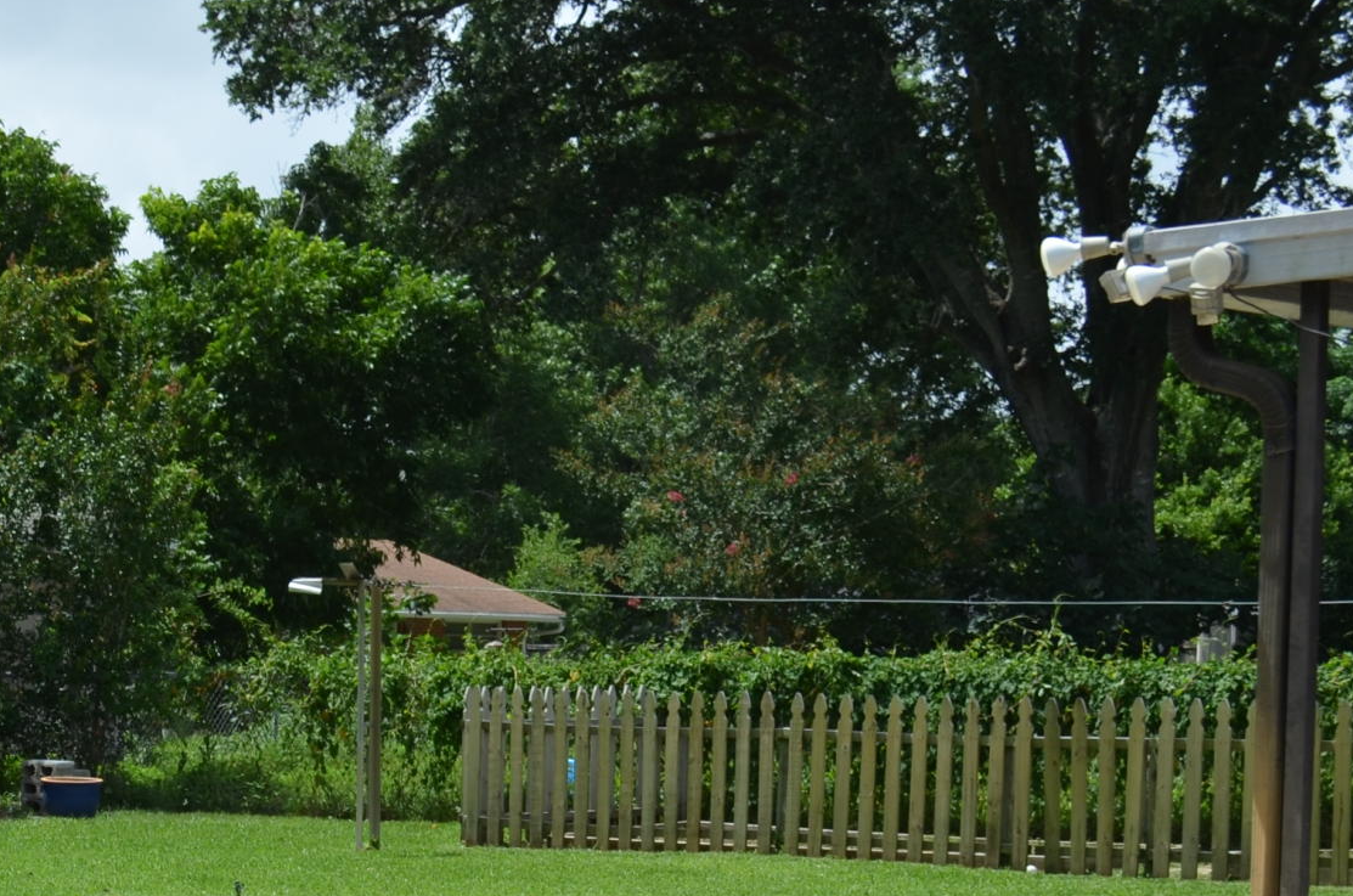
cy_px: 987
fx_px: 3638
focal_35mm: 97
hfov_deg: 19.9
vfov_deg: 13.7
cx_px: -242
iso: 100
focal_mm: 24
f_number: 9
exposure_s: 1/320
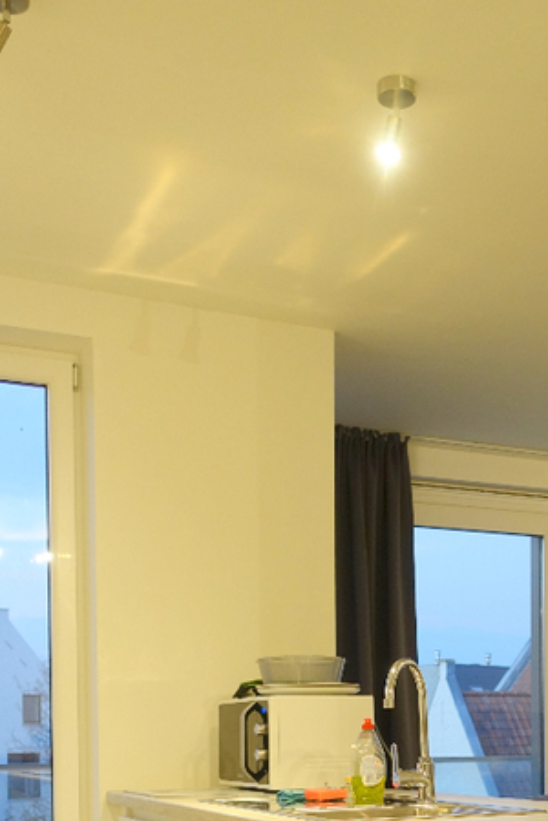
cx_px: 391
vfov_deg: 37.7
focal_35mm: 48
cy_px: 774
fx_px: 1096
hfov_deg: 27.8
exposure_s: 1/30
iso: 250
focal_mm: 8.8
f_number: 1.8
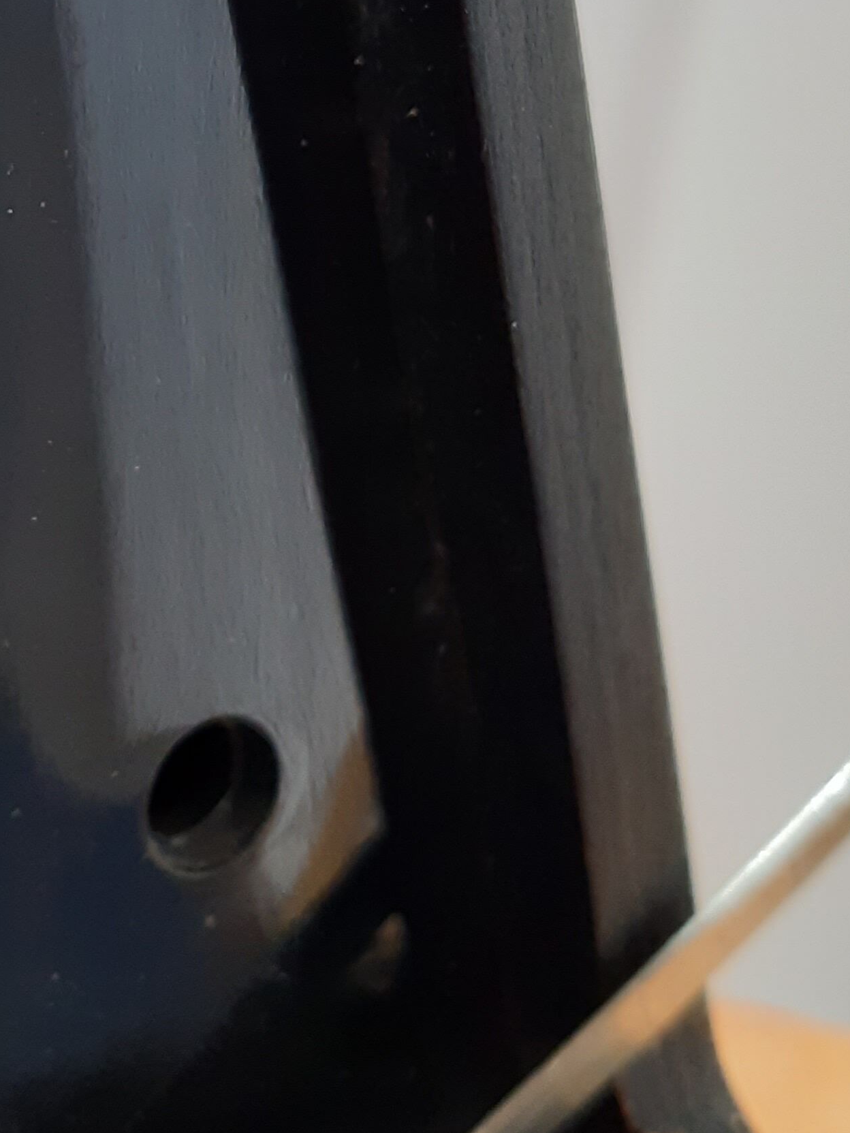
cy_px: 157
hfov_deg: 20.1
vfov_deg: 26.3
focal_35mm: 72
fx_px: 2357
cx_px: 118
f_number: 1.7
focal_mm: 3.92
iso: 200
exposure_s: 1/50
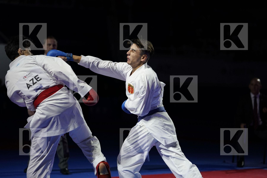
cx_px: 134
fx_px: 831
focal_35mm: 112
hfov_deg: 18.3
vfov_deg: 12.2
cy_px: 89
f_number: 2.8
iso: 1000
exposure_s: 1/1000
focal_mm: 112
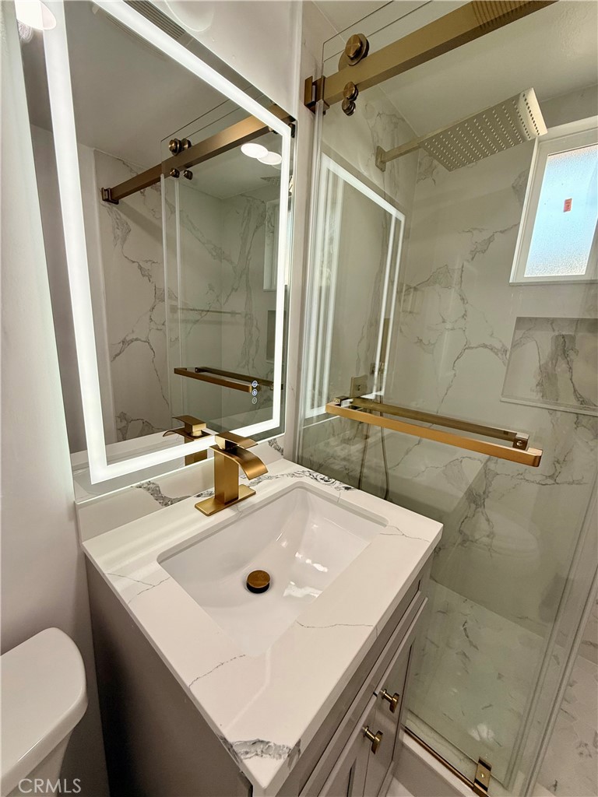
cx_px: 299
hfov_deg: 85.7
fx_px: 322
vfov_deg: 102.1
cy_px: 398
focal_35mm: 14
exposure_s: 1/120
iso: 100
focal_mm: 2.22
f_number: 2.2
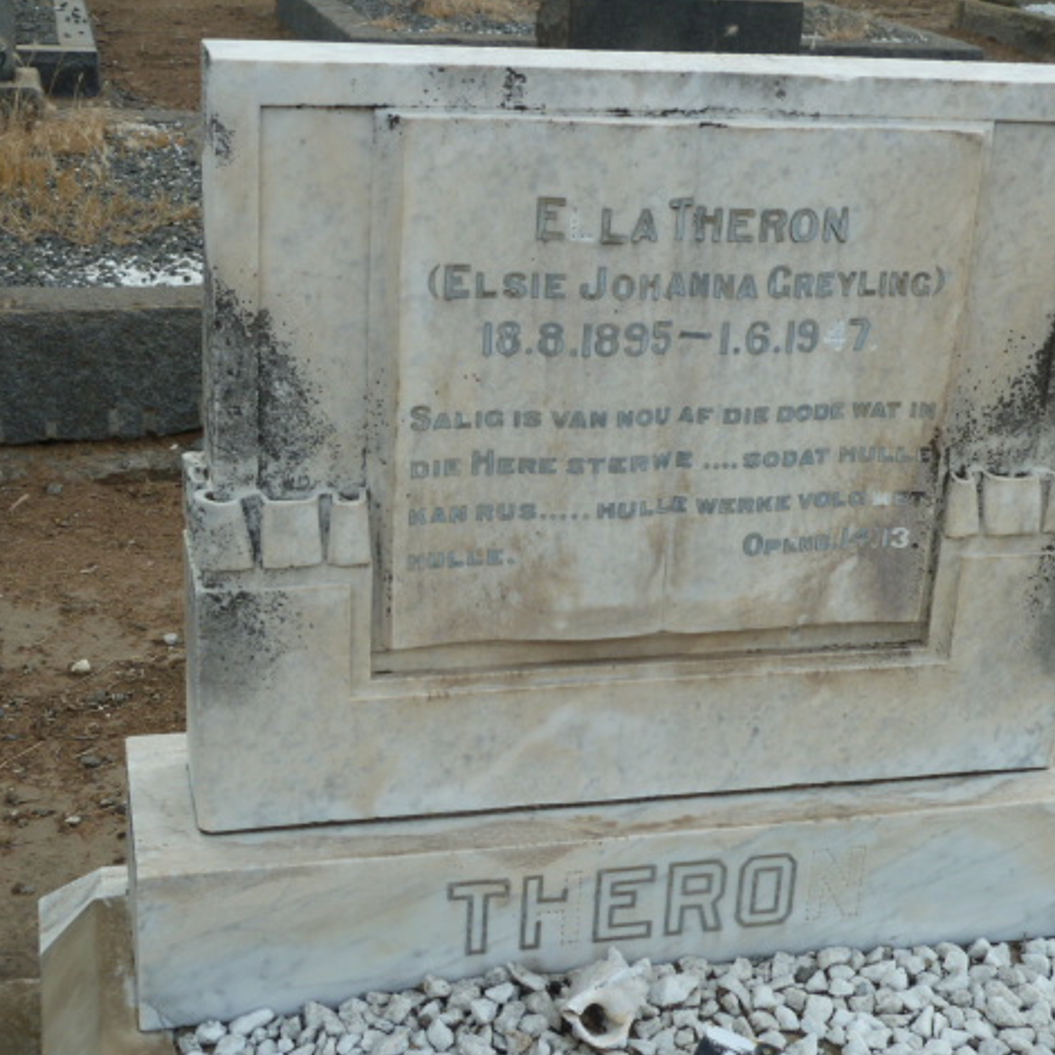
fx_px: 1827
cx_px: 566
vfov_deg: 32.2
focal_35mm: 53
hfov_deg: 32.2
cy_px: 528
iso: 80
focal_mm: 7.3
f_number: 4
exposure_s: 1/200
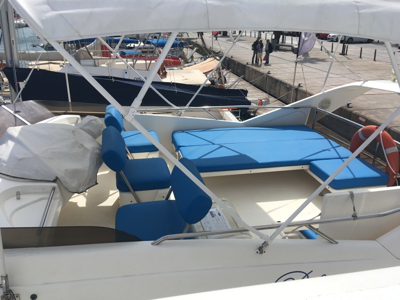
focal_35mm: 29
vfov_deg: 48.2
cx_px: 200
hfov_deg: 61.7
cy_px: 150
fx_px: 335
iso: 25
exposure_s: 1/2024
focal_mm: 4.15
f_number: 2.2
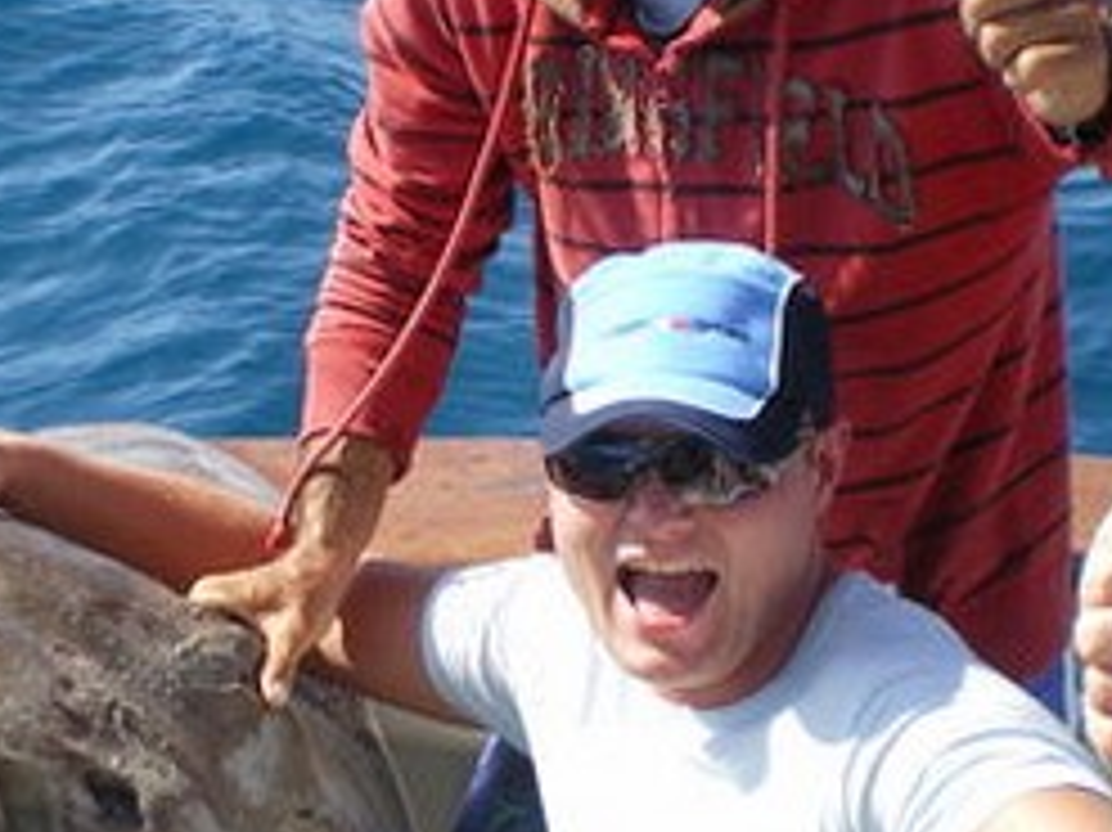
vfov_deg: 16.0
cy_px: 504
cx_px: 450
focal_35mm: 92
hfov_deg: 21.3
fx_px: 2954
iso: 50
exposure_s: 1/250
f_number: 4.6
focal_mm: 6.3
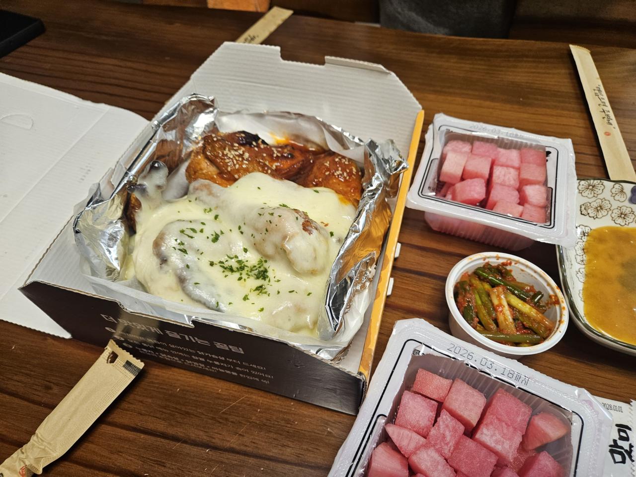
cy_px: 238
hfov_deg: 73.9
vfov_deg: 58.9
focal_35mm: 23
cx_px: 318
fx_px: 423
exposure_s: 1/120
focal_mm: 5.4
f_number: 1.8
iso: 160
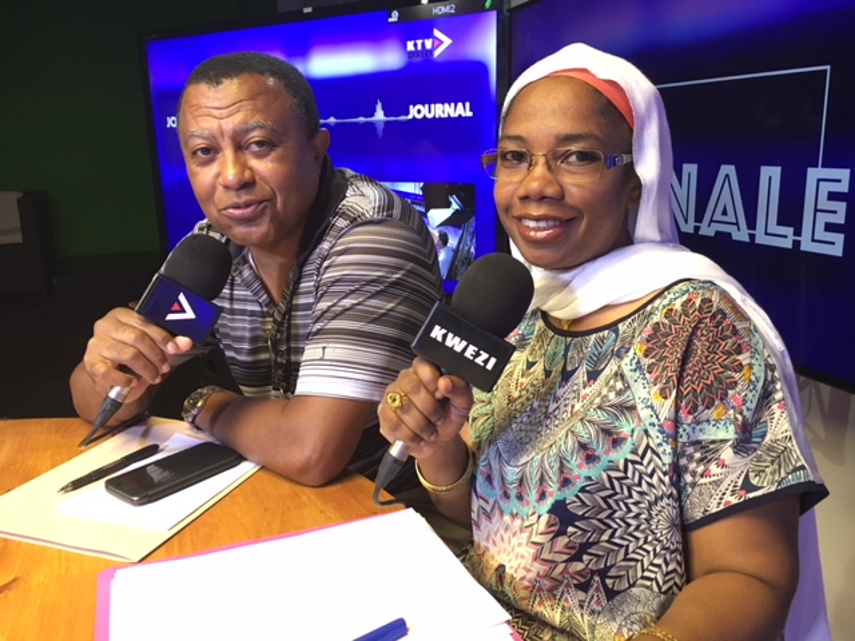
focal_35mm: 29
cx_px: 428
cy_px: 320
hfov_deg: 61.7
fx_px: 716
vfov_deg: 48.2
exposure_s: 1/33
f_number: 2.2
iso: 160
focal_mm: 4.15
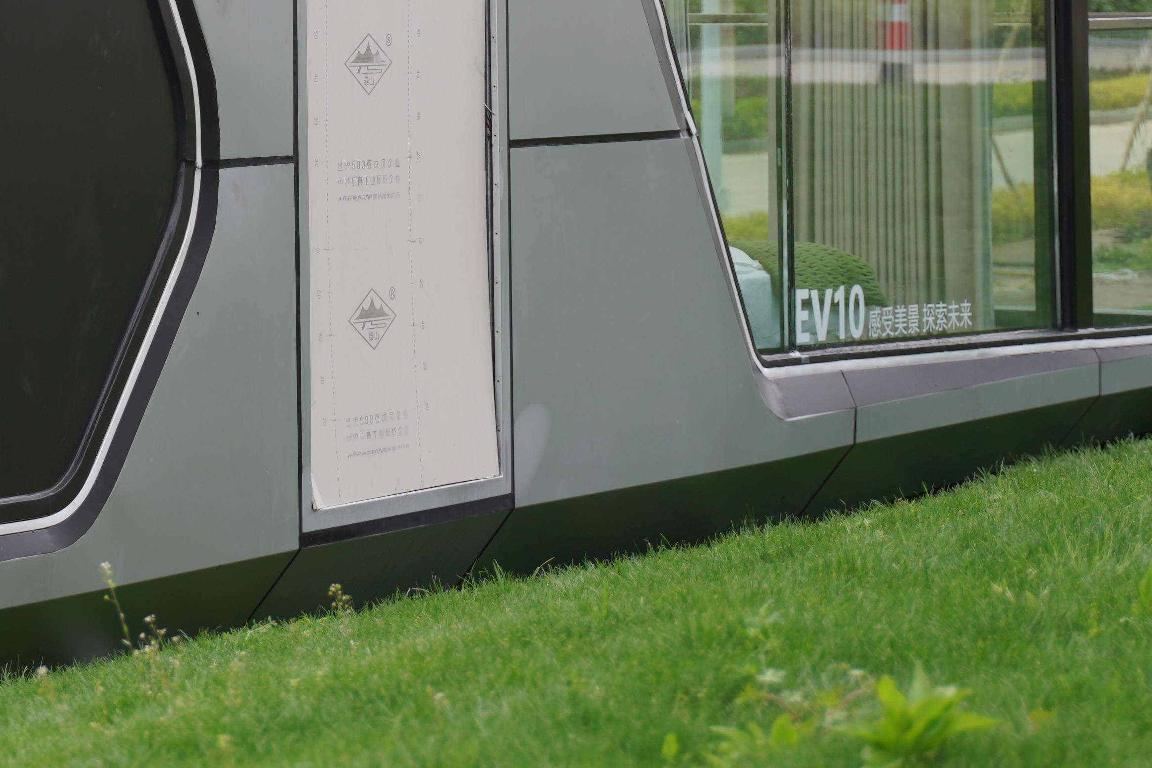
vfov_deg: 8.4
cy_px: -248
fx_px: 5152
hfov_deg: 12.5
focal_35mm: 161
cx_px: -132
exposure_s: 1/100
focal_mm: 47
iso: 160
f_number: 2.8
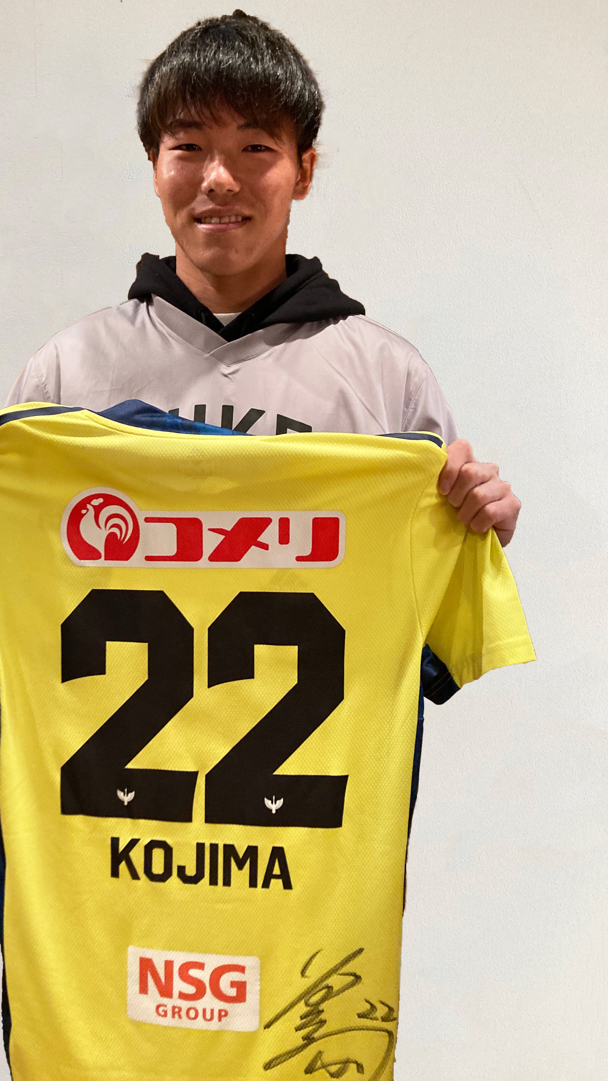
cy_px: 540
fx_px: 888
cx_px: 213
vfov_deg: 62.6
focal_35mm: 31
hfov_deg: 37.4
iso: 80
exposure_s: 1/100
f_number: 1.8
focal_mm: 3.99
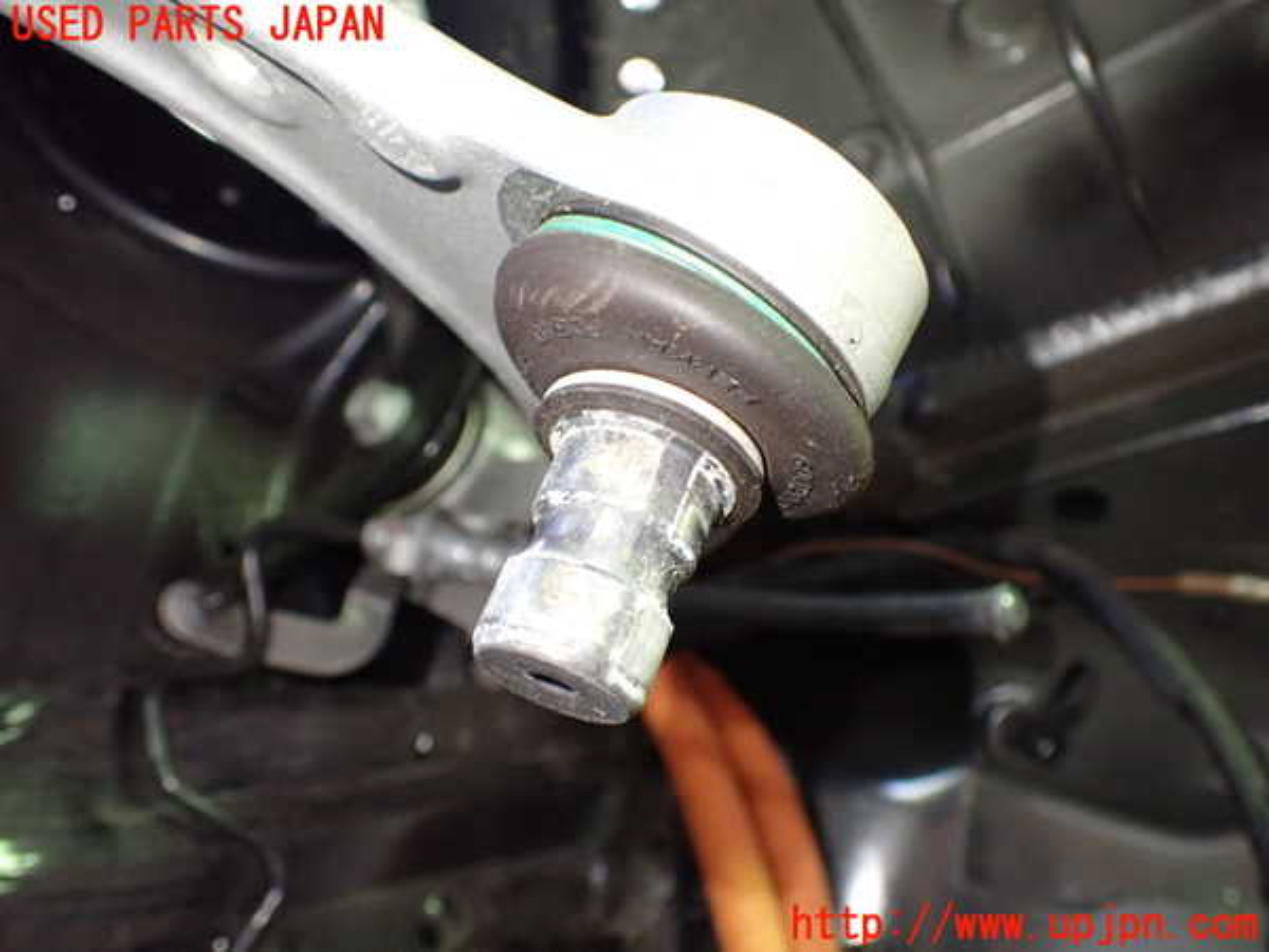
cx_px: 634
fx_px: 1100
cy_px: 476
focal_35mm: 30
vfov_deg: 46.8
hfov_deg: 60.0
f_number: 2.3
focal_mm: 5.4
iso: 800
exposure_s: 1/50
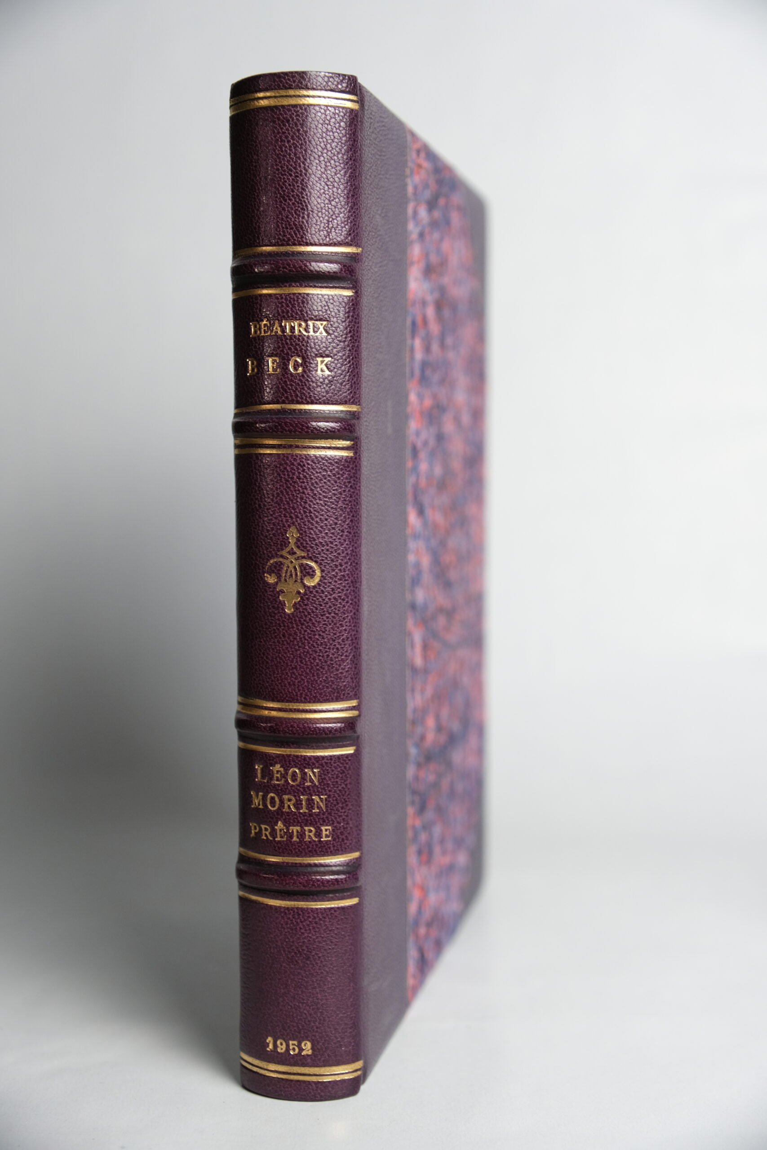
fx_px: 1438
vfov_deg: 43.6
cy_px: 575
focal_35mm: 45
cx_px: 384
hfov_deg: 29.9
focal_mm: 29.8
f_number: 4
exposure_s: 1/100
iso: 400
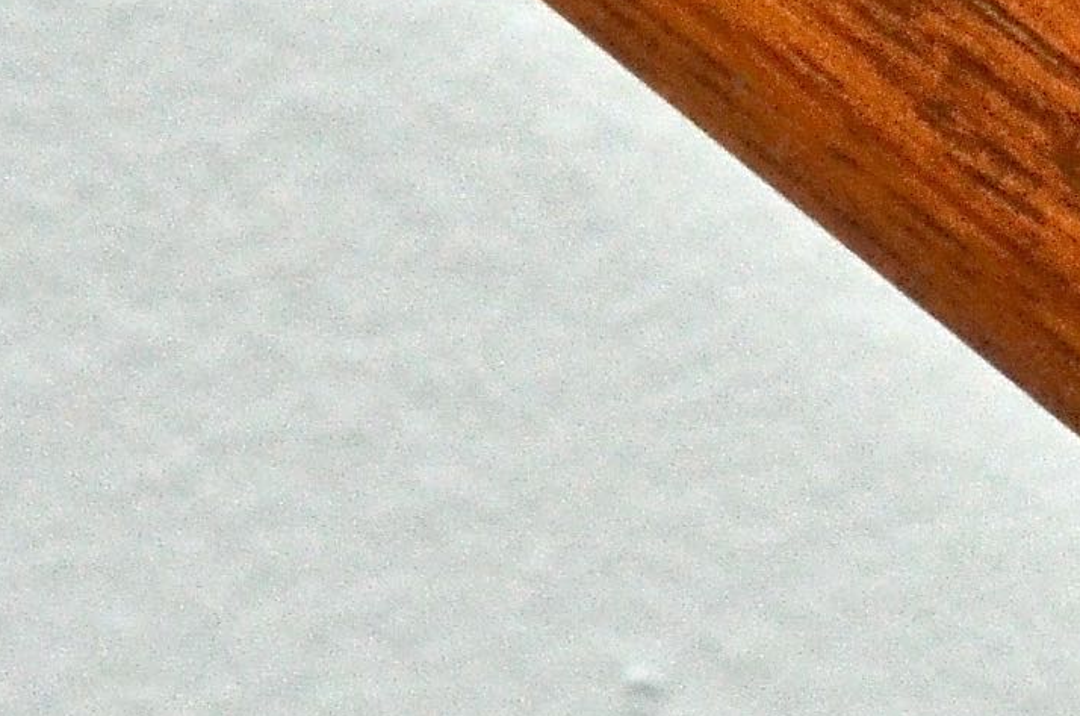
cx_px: 2387
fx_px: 21706
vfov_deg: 1.9
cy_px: 952
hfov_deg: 2.8
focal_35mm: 725
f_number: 16
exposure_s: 1/125
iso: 400
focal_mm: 70
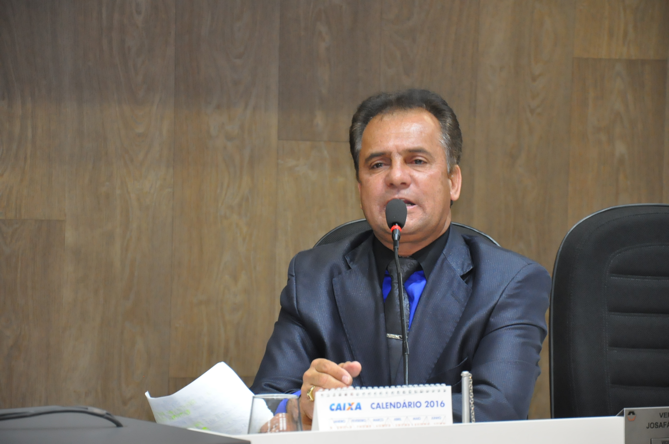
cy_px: 222
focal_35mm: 138
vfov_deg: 9.9
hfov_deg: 14.9
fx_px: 2561
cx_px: 334
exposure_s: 1/80
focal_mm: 92
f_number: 5.6
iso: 2000
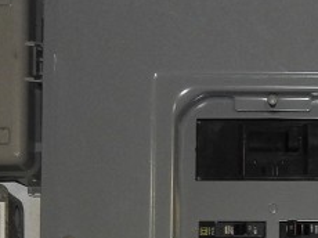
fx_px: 982
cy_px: 347
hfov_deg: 17.8
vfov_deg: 13.1
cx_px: 346
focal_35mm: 107
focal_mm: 4.3
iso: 200
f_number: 3.3
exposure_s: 1/30
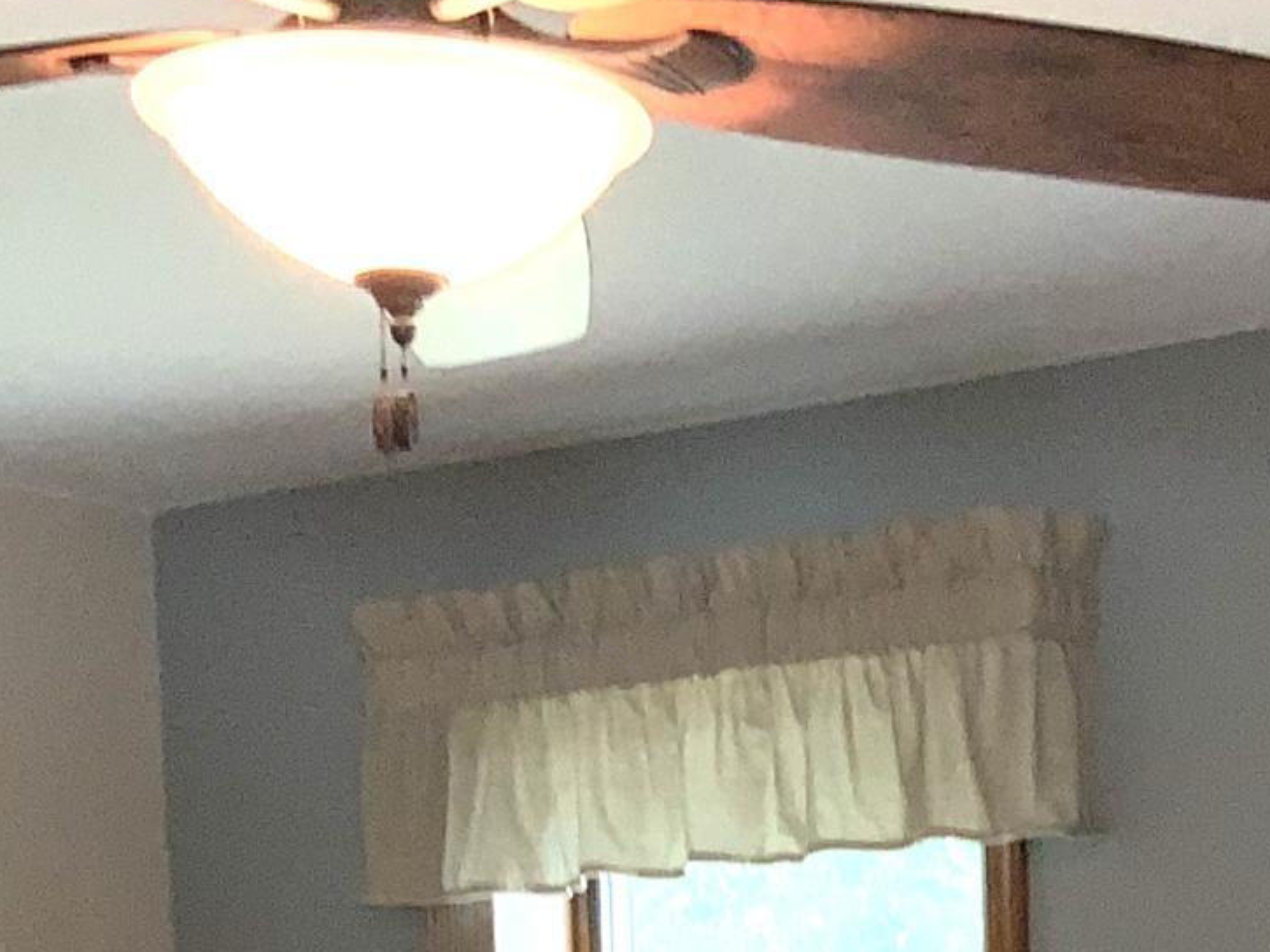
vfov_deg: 11.1
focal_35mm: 120
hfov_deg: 16.1
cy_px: 1942
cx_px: 1245
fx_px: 4403
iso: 20
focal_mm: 3
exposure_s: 1/60
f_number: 1.8
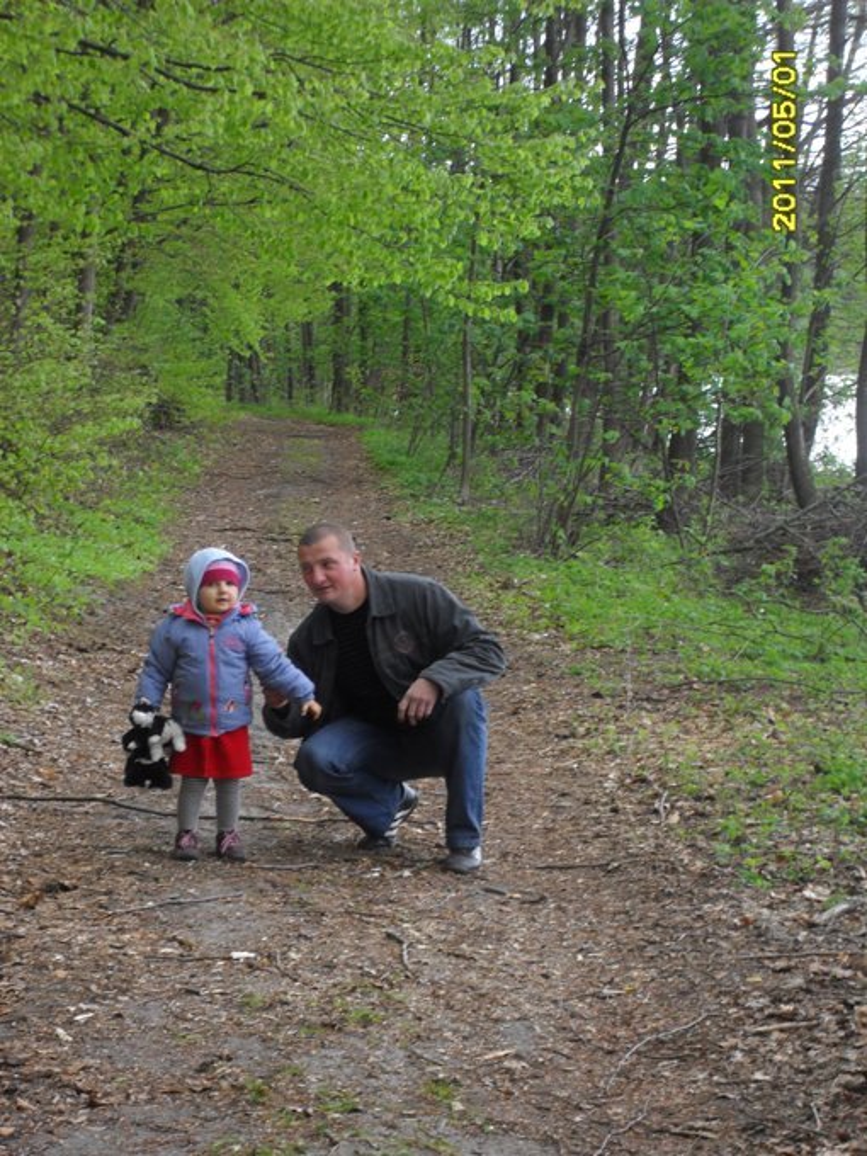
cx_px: 434
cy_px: 578
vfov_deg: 18.7
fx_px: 3506
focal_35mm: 105
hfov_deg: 14.1
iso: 120
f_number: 5.8
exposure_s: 1/60
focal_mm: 18.9
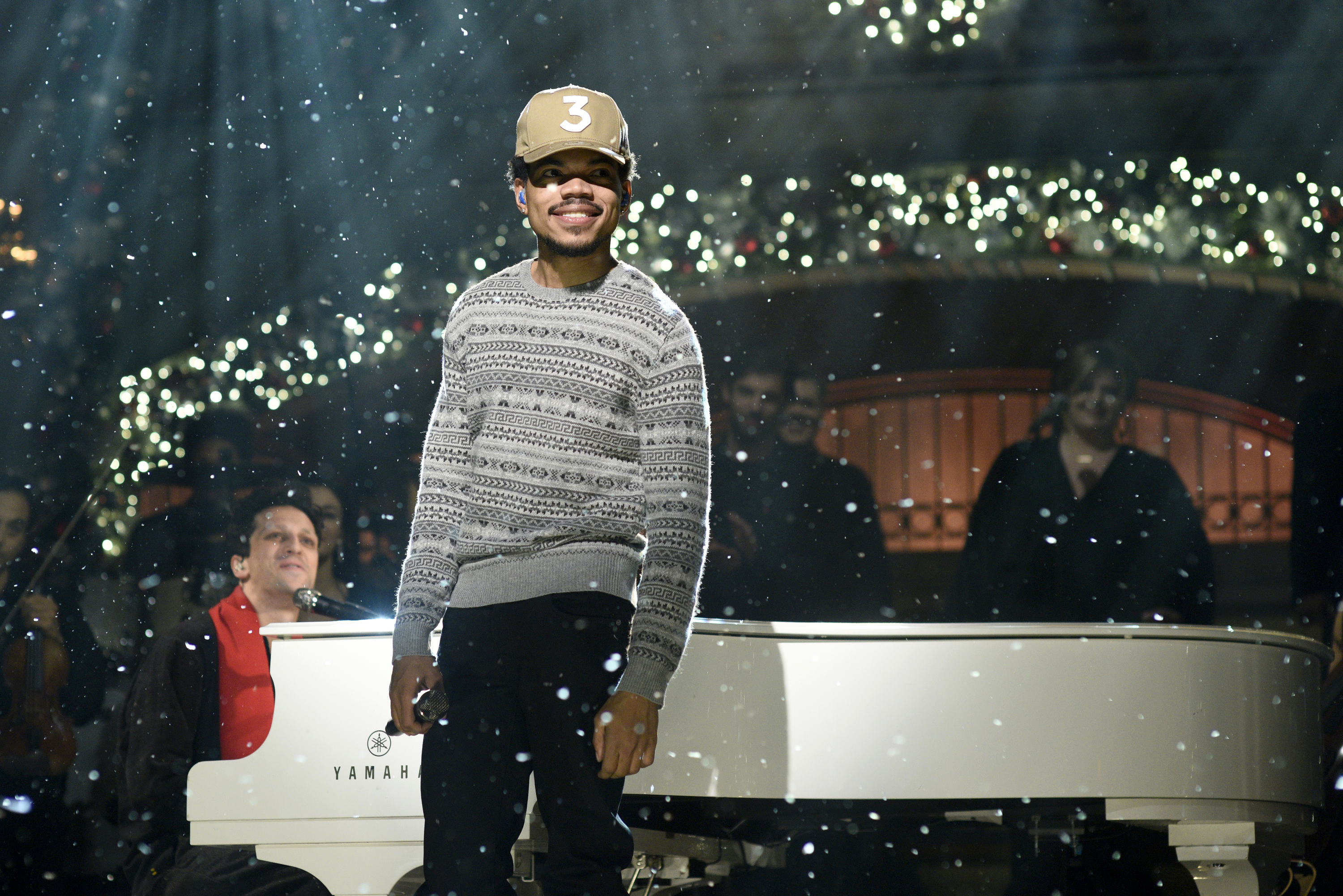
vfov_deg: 16.1
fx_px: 3171
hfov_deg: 23.9
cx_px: 672
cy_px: 448
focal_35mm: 85
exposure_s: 1/200
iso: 1600
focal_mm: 85
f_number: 3.2
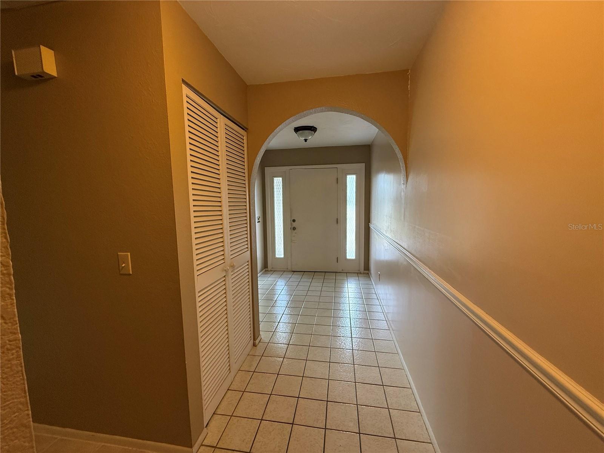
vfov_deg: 85.7
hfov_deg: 102.1
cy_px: 226
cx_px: 302
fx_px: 244
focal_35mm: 14
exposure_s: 1/120
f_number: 2.2
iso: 250
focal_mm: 2.22
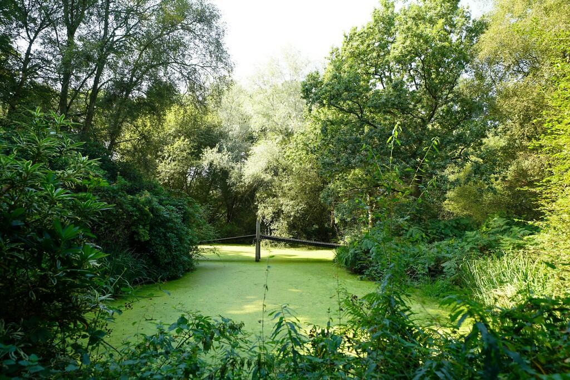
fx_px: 380
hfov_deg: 73.7
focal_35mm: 24
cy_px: 190
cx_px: 285
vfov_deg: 53.1
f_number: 4.5
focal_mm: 24
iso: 100
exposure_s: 1/80
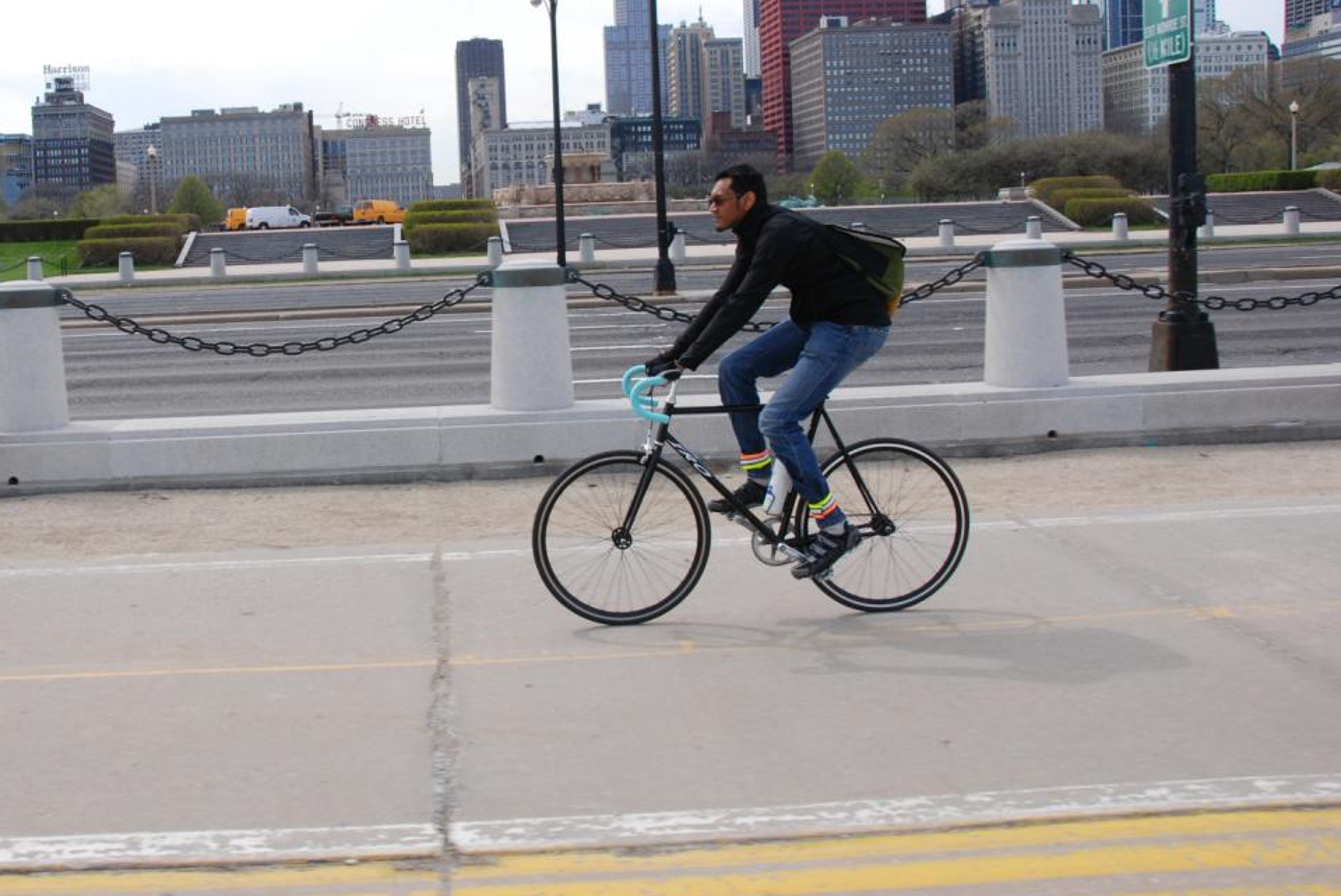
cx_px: 465
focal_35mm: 40
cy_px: 320
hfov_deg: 47.7
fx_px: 1491
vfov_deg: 33.3
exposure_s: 1/500
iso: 400
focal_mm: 20
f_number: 11
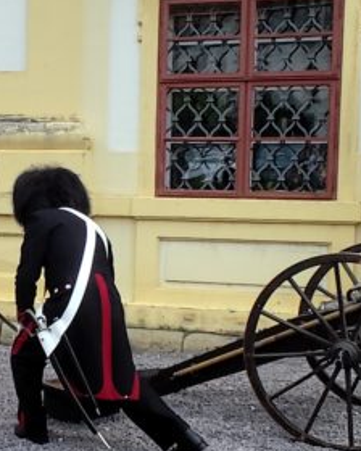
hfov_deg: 22.3
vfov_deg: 28.3
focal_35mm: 67
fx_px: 895
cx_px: 44
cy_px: 252
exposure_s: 1/742
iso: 50
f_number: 2.2
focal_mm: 1.65
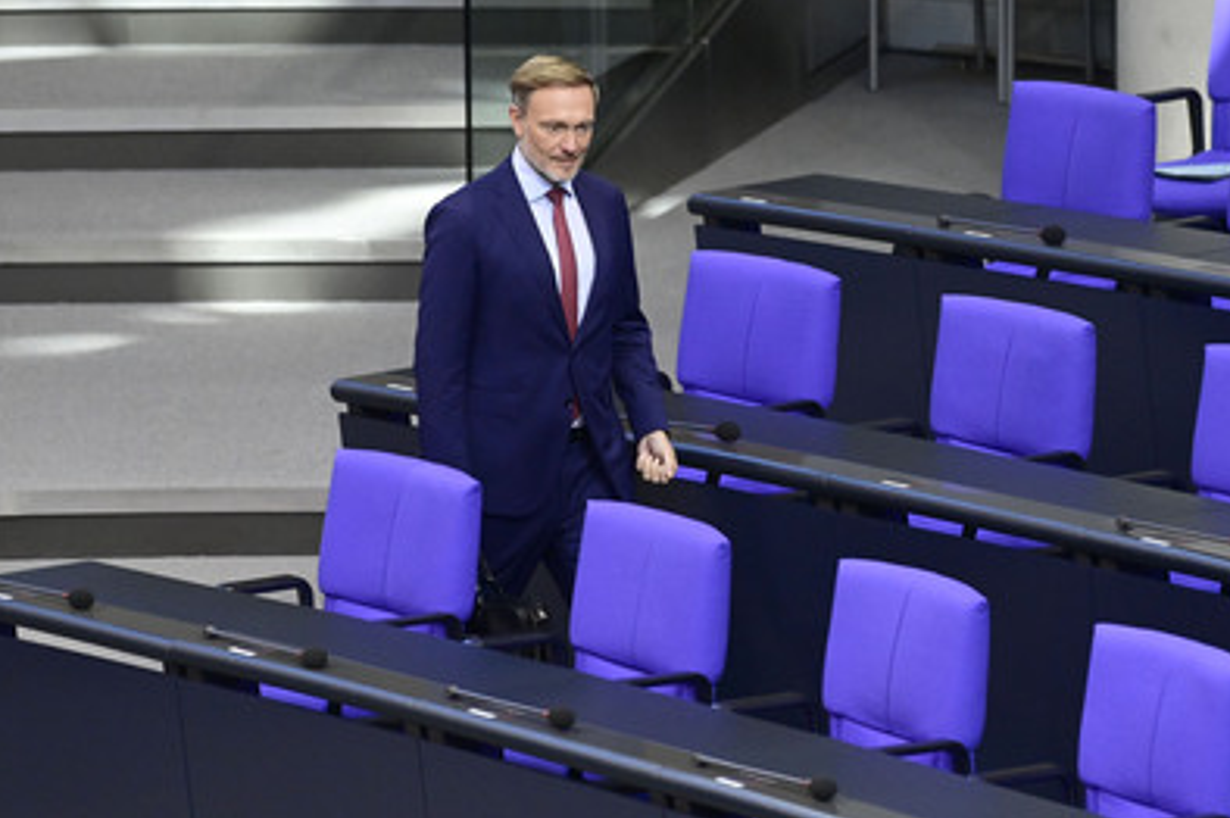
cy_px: 387
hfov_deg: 7.5
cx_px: 642
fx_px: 9388
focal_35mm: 275
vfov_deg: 5.0
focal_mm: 240
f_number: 5.6
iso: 8000
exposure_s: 1/500
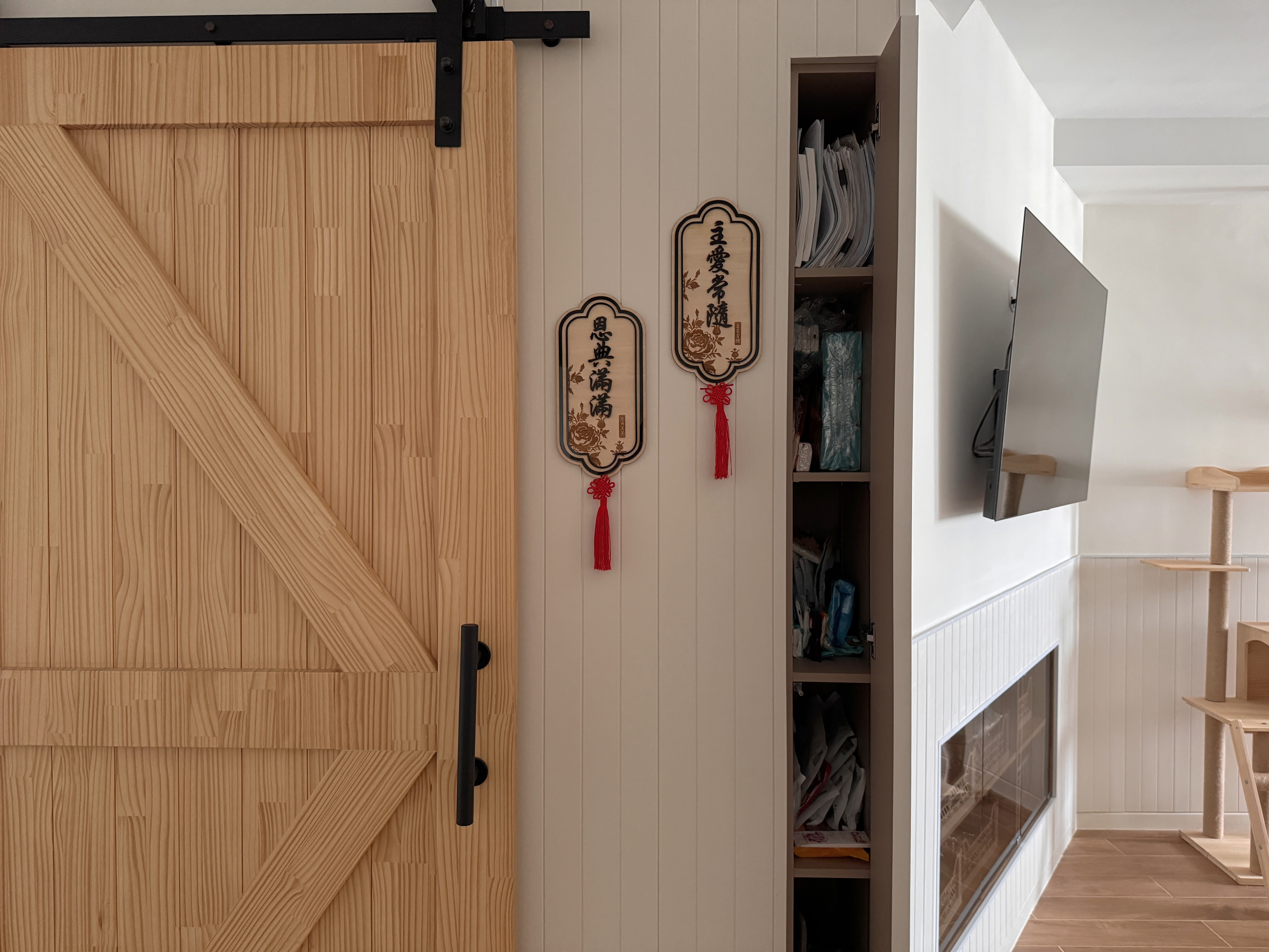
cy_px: 476
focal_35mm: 24
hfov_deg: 71.6
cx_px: 634
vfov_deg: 56.8
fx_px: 880
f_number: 1.78
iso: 500
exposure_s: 1/60
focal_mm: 6.76
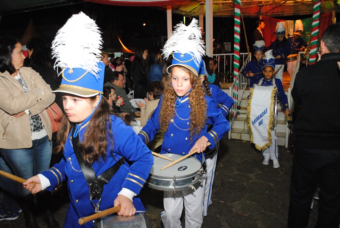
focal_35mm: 30
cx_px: 170
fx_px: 284
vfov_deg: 43.7
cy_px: 114
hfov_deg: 61.9
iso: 1600
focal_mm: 20
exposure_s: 1/80
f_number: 5
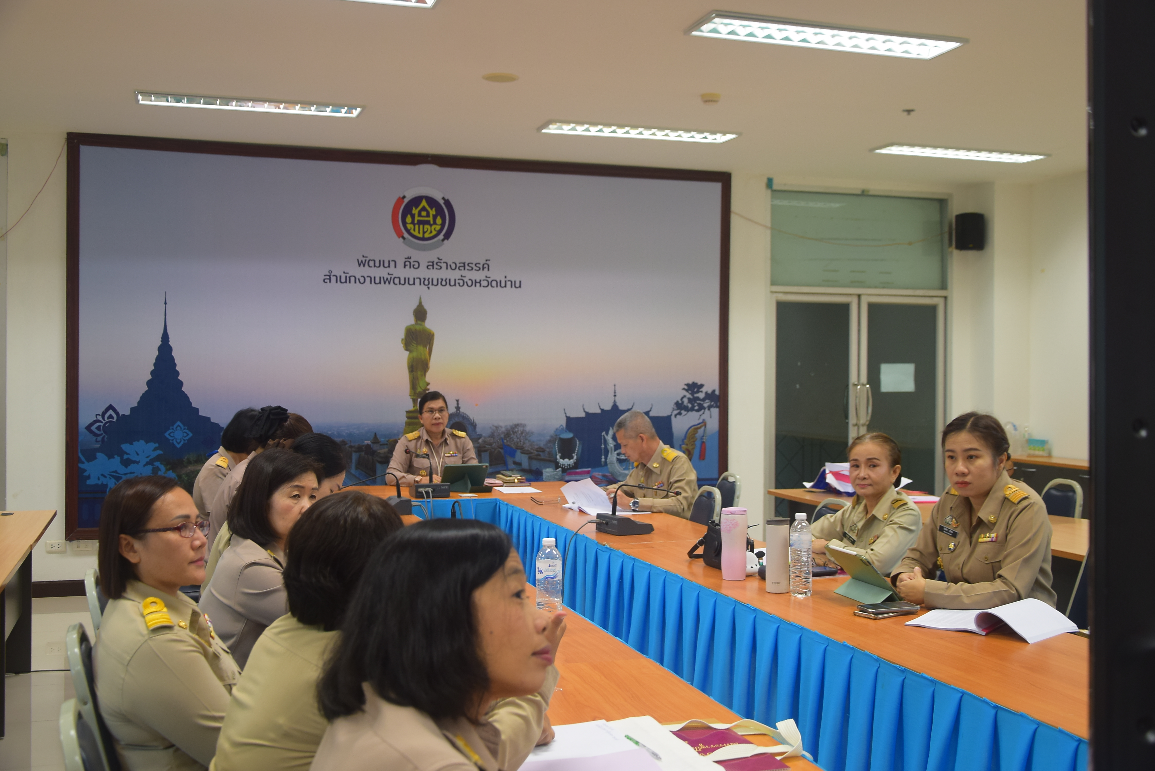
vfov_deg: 35.5
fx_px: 1203
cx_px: 578
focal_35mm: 38
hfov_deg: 51.3
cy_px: 386
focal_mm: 25
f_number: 4
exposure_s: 1/40
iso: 400
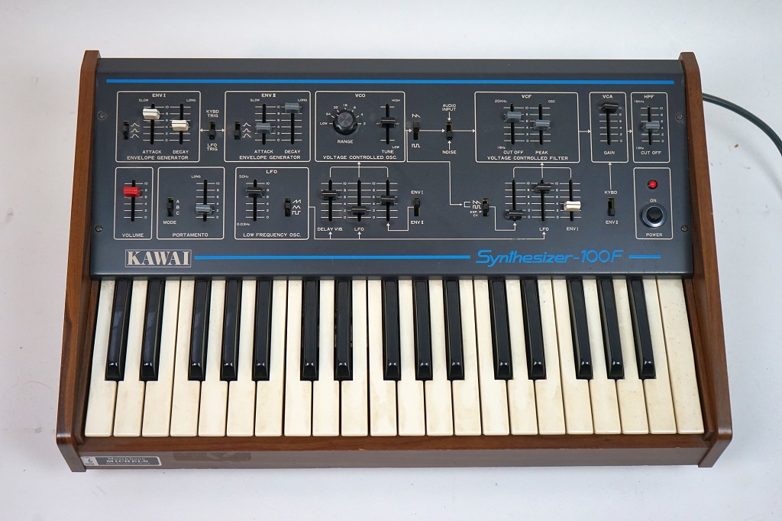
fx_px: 1194
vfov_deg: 24.6
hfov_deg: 36.3
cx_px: 391
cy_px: 260
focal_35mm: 55
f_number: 5
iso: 1250
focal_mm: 55
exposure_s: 1/160
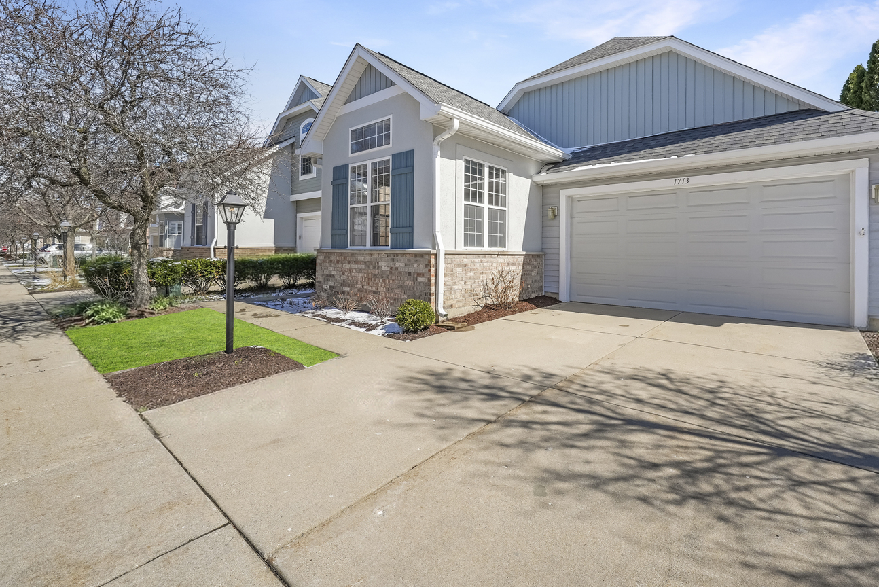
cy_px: 234
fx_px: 366
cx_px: 486
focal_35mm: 15
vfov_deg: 76.5
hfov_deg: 100.0
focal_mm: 12
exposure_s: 1/1600
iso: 400
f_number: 8
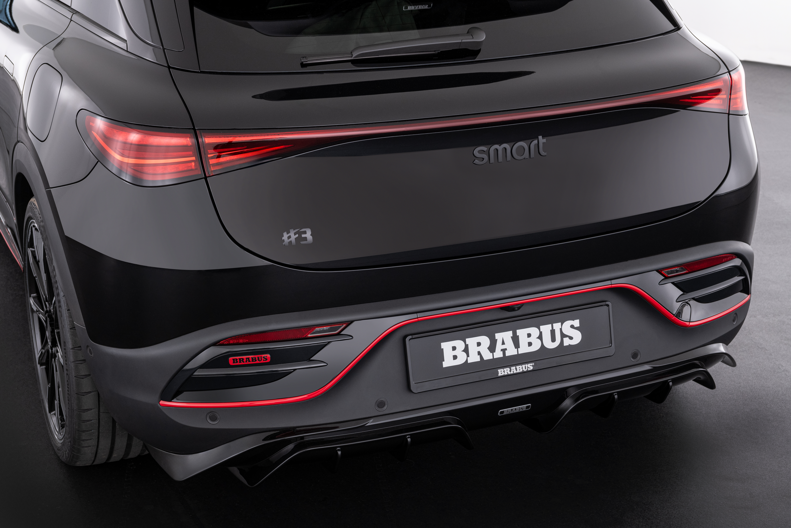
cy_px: 264
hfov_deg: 34.5
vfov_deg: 23.4
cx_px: 396
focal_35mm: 58
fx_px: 1274
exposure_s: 1/100
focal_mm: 58
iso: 400
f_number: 10
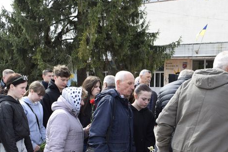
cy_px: 116
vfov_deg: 24.0
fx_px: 354
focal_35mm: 56
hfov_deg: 35.4
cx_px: 150
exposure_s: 1/250
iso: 320
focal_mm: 23
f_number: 8
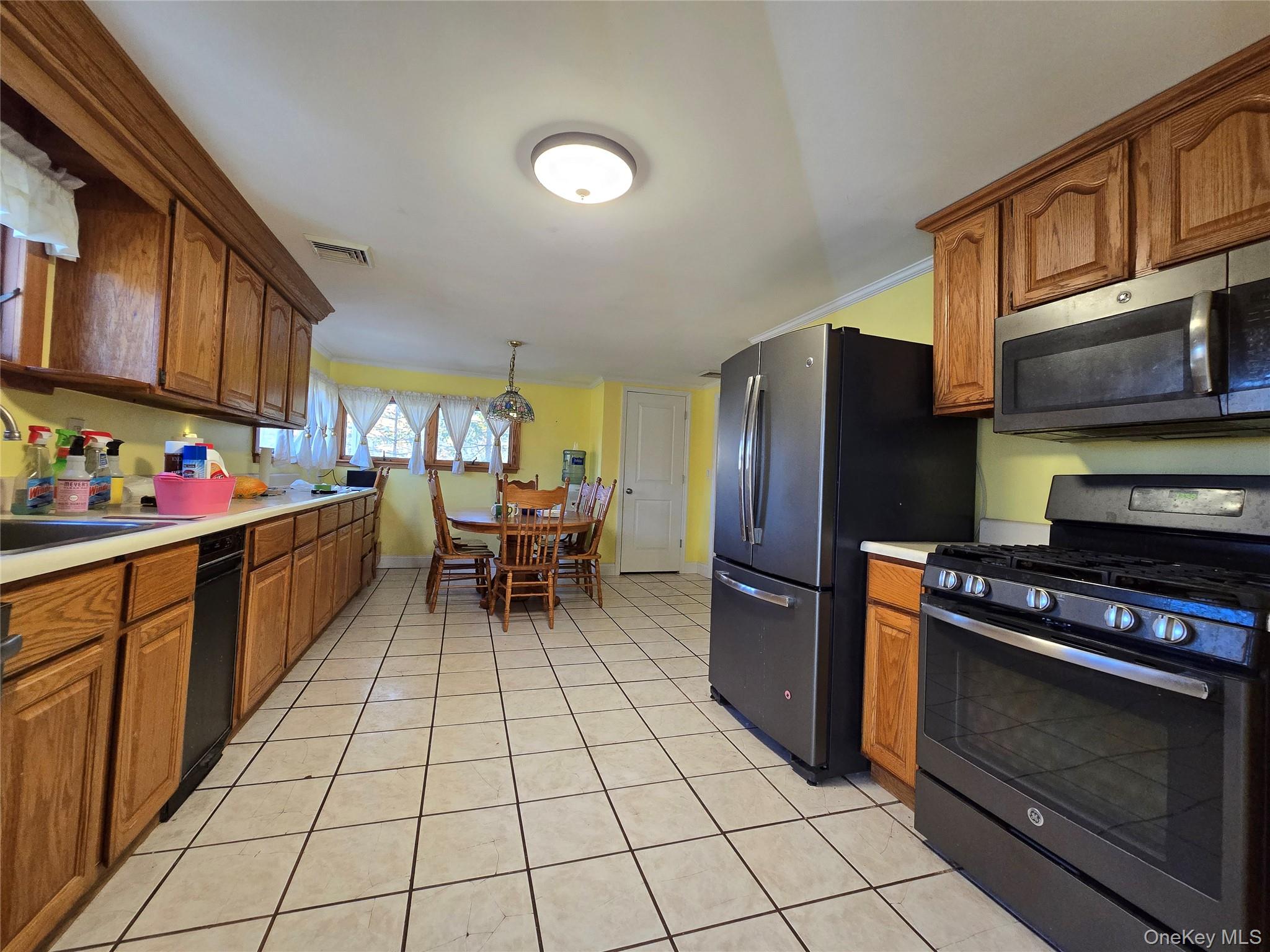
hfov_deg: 106.2
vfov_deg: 89.9
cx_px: 635
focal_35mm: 13
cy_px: 476
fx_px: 477
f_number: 2.2
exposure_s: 1/60
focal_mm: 2.2
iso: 400
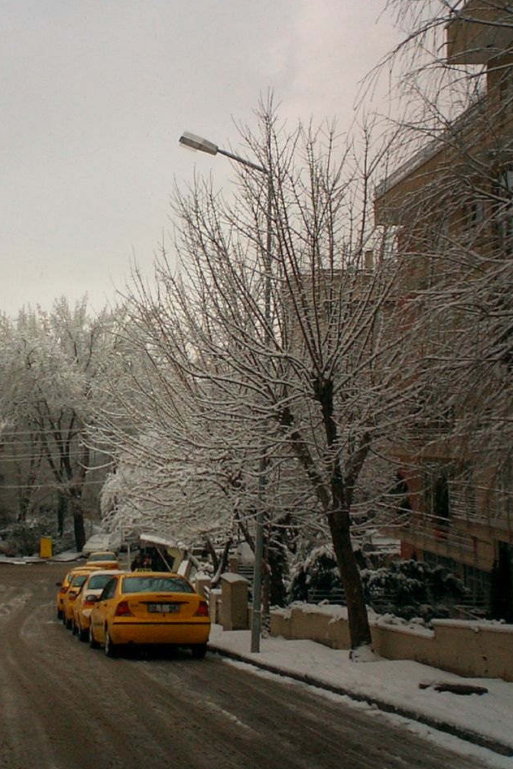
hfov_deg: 25.5
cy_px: 381
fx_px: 1111
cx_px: 100
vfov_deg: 38.2
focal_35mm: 52
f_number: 3.5
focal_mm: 5.6
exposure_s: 1/160
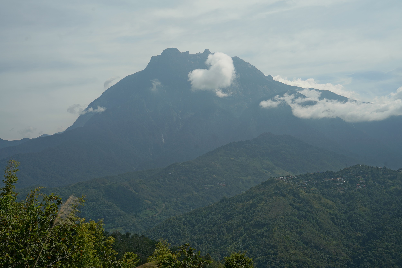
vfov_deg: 33.4
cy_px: 134
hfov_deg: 48.4
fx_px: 447
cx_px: 201
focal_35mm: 40
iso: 100
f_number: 9
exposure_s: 1/320
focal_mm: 40
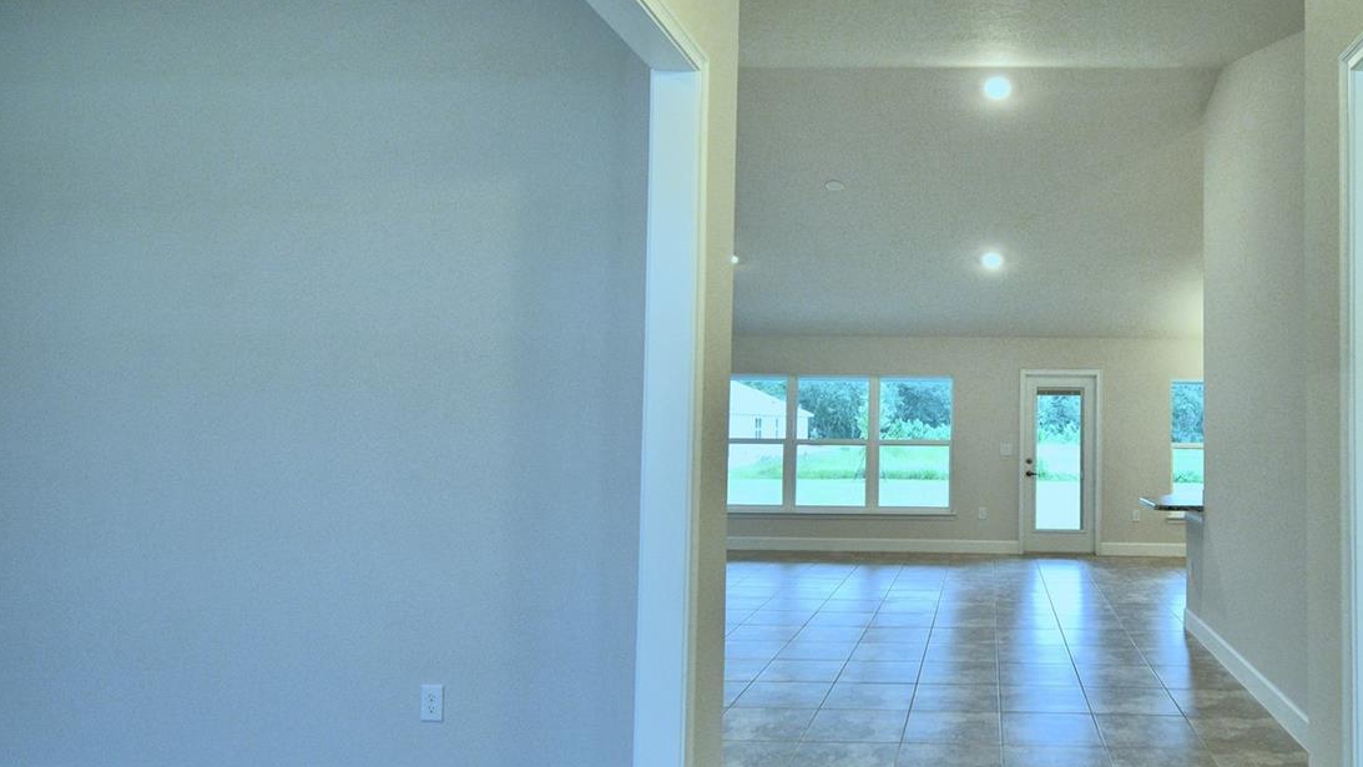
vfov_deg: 49.5
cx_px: 979
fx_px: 831
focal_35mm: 23
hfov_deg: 74.5
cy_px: 397
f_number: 4.5
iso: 400
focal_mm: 10
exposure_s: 1/60
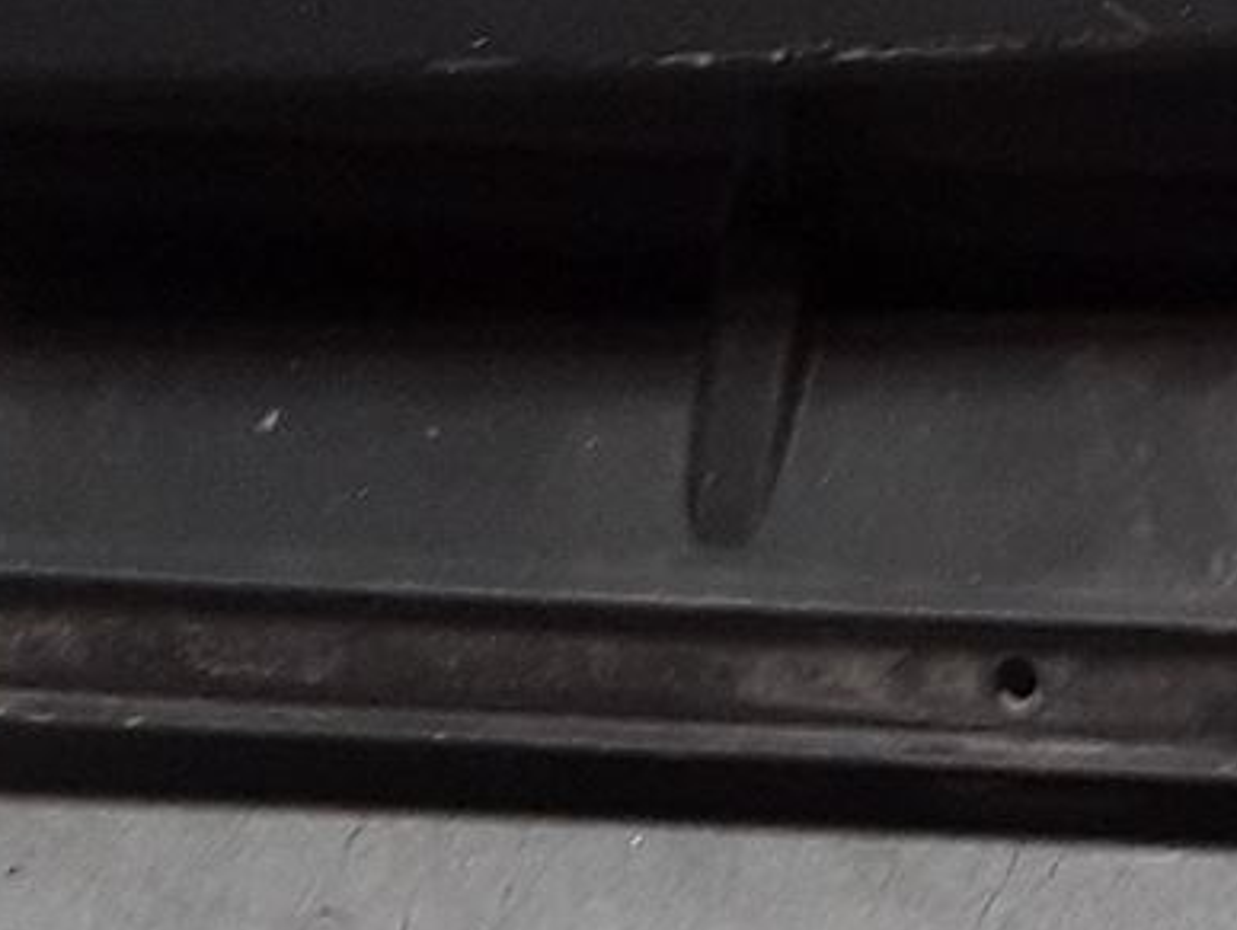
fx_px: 5294
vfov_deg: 9.5
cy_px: -745
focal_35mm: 148
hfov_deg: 12.4
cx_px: 2055
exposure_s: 1/50
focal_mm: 2.91
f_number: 1.9
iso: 40
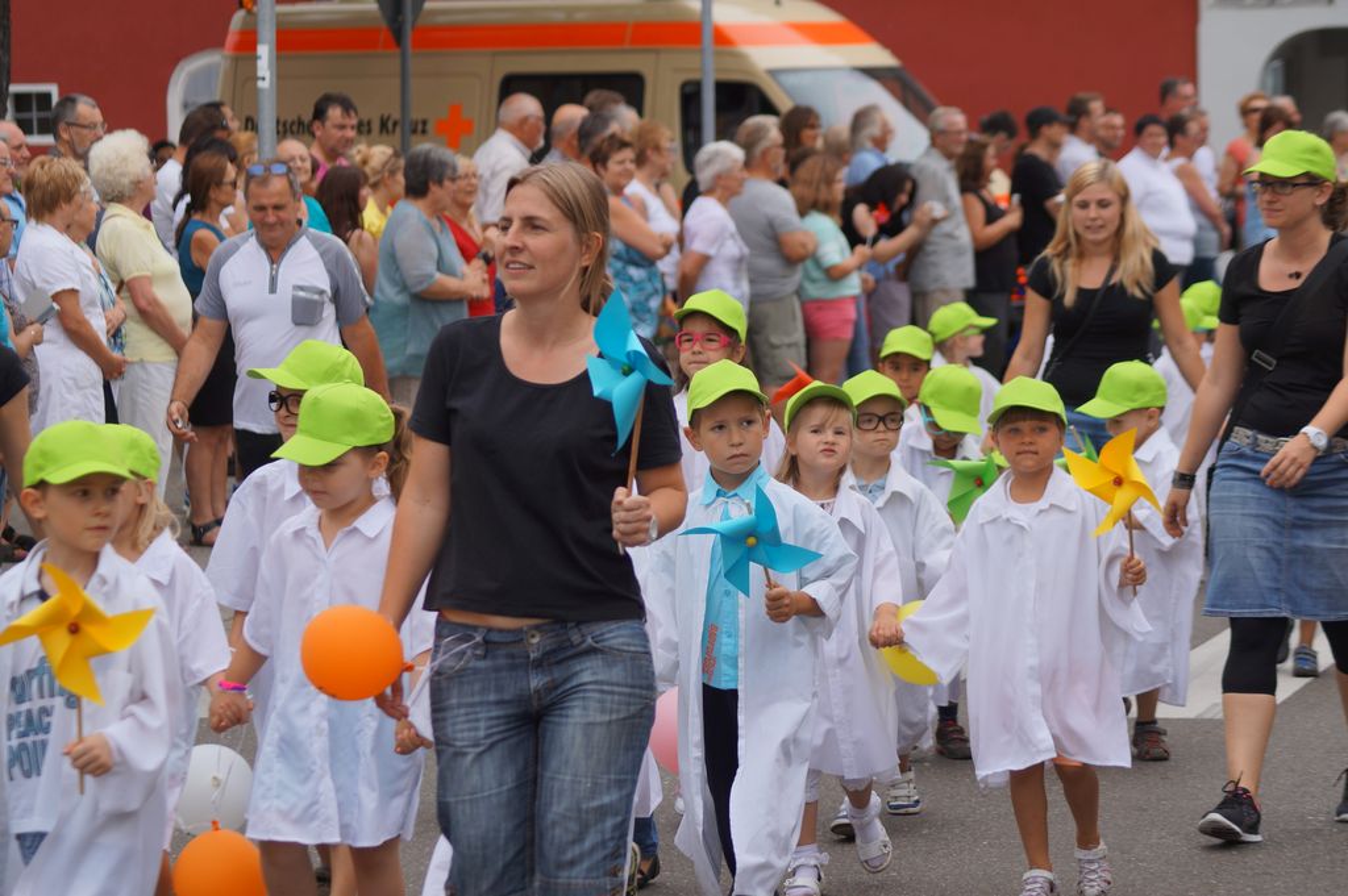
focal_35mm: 135
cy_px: 448
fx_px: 5051
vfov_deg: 10.1
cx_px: 674
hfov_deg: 15.2
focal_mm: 90
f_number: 4.5
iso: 100
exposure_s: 1/320
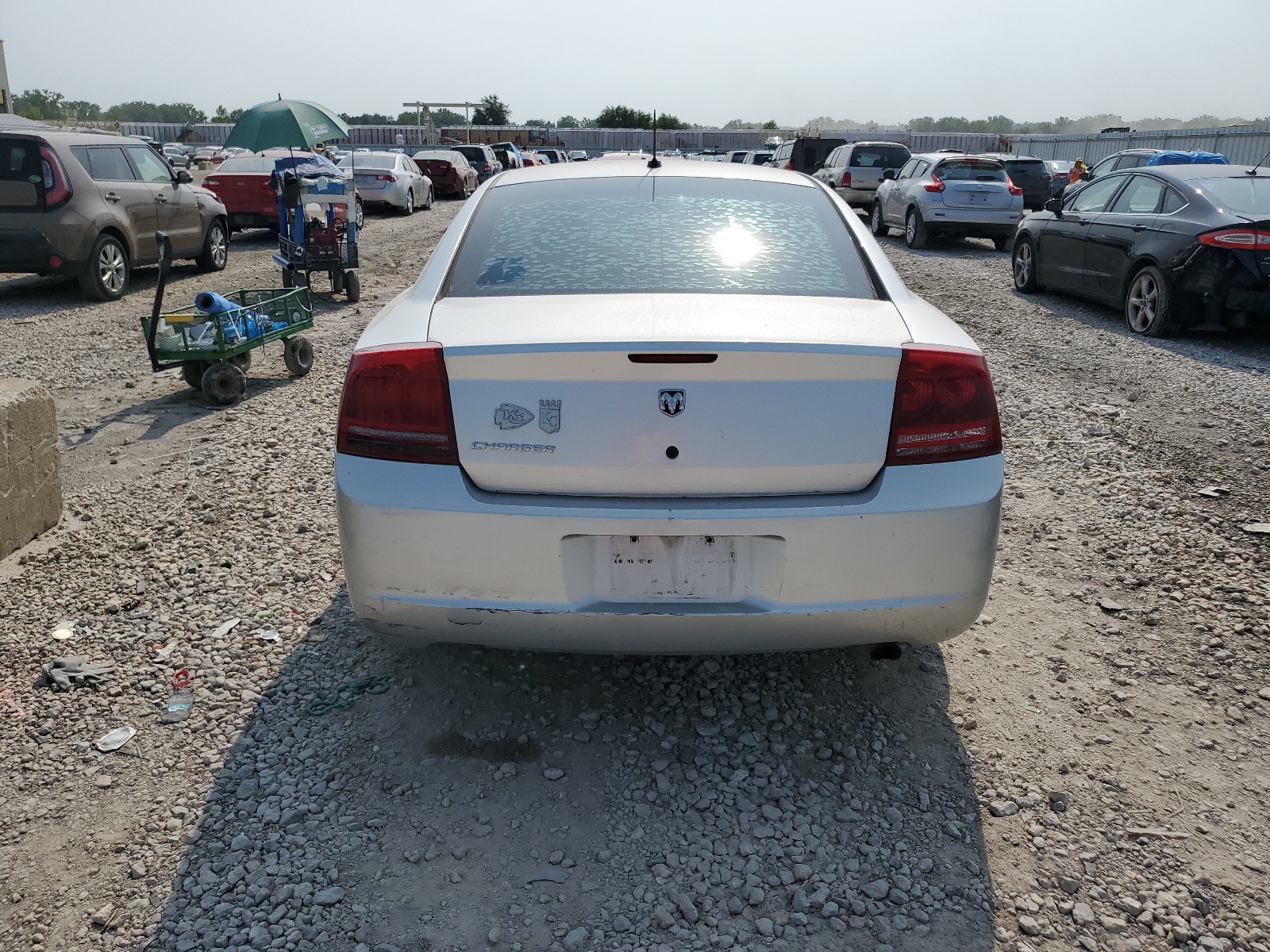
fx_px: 954
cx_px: 635
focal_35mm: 26
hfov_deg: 67.3
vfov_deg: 53.1
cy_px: 476
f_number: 1.5
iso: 50
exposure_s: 1/10000
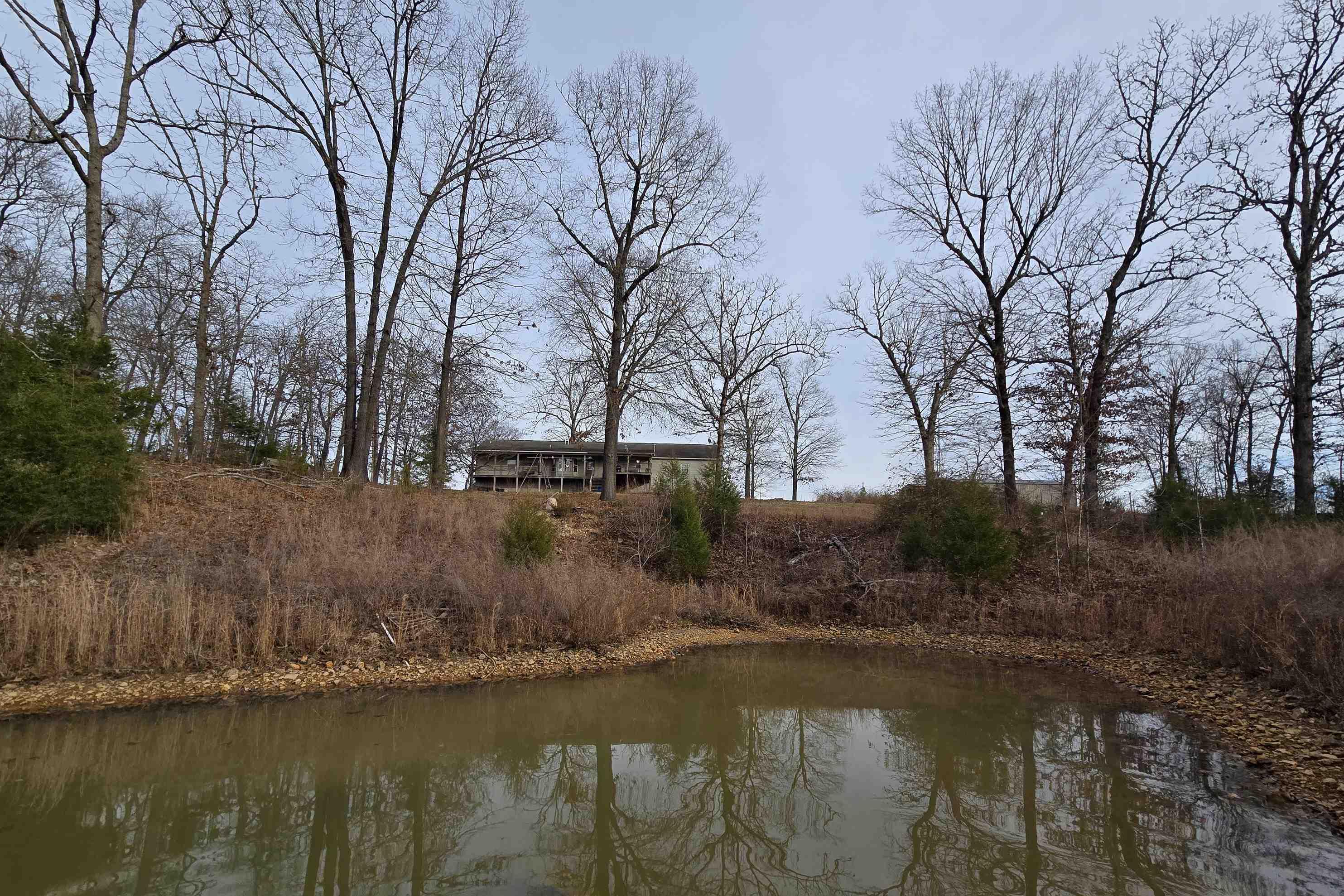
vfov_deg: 81.0
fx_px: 523
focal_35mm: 14
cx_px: 692
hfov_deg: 104.2
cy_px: 492
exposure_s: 1/1016
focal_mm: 2.2
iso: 50
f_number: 2.2
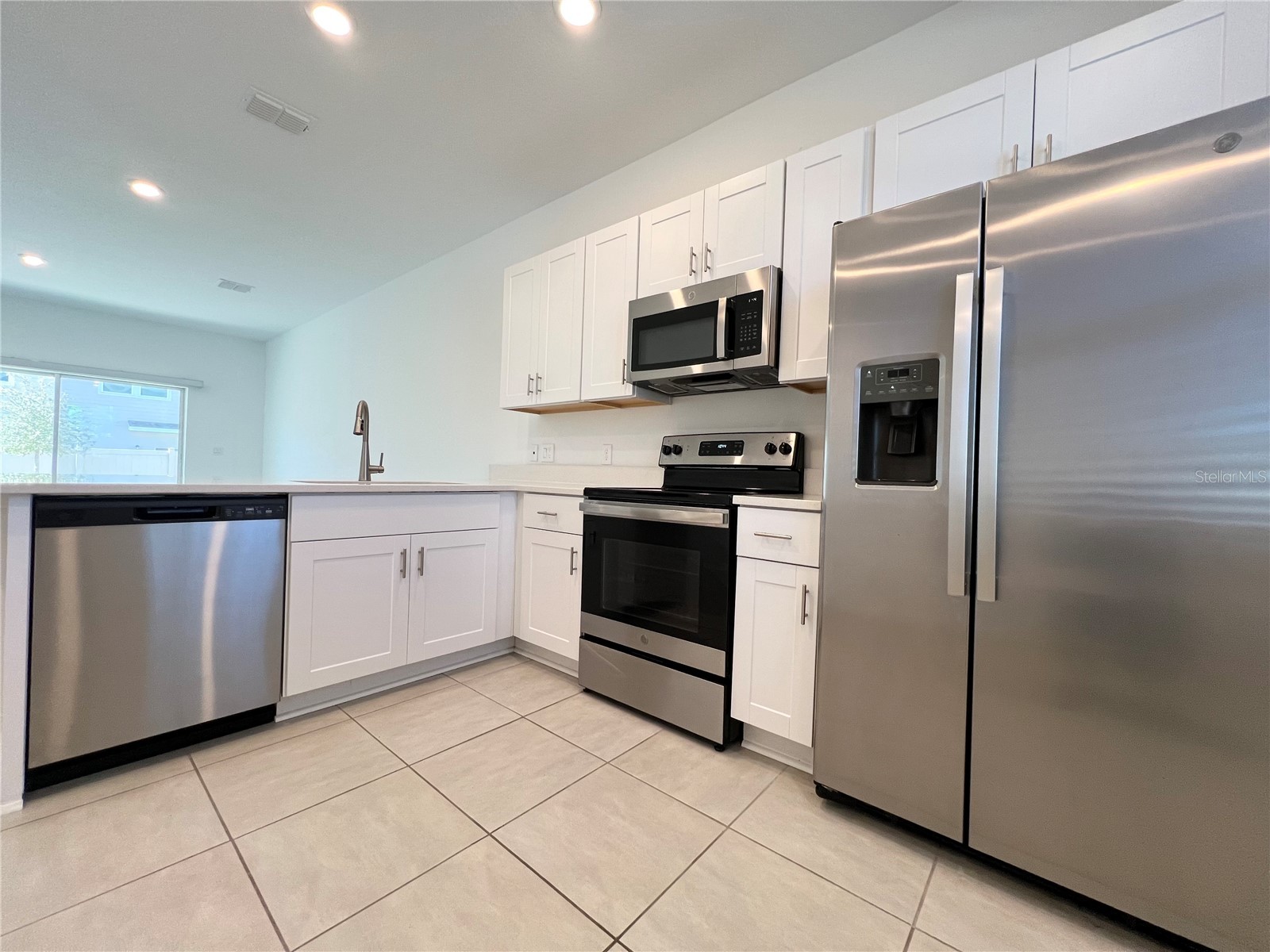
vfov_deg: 89.9
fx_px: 477
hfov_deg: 106.2
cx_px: 635
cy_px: 476
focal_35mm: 13
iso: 160
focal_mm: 1.57
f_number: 1.8
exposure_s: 1/120
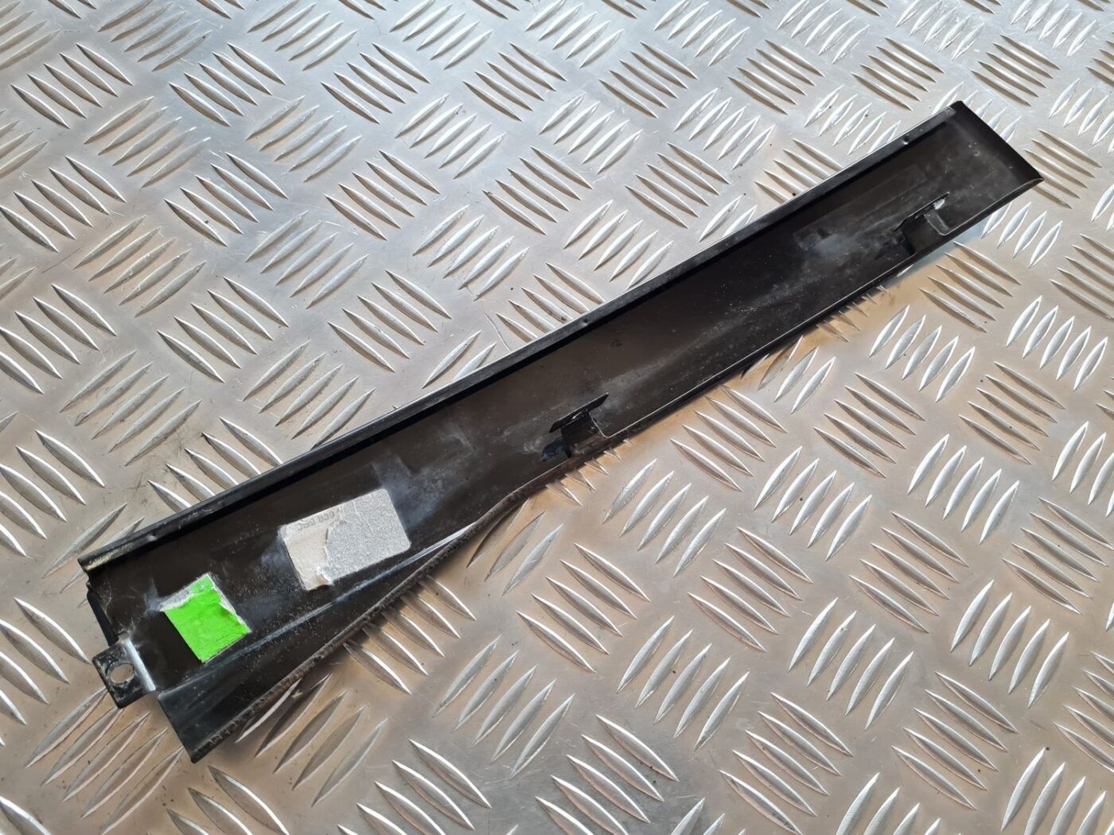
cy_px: 418
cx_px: 557
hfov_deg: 67.3
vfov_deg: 53.1
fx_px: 837
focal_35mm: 26
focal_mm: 5.4
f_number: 1.8
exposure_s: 1/100
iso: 160
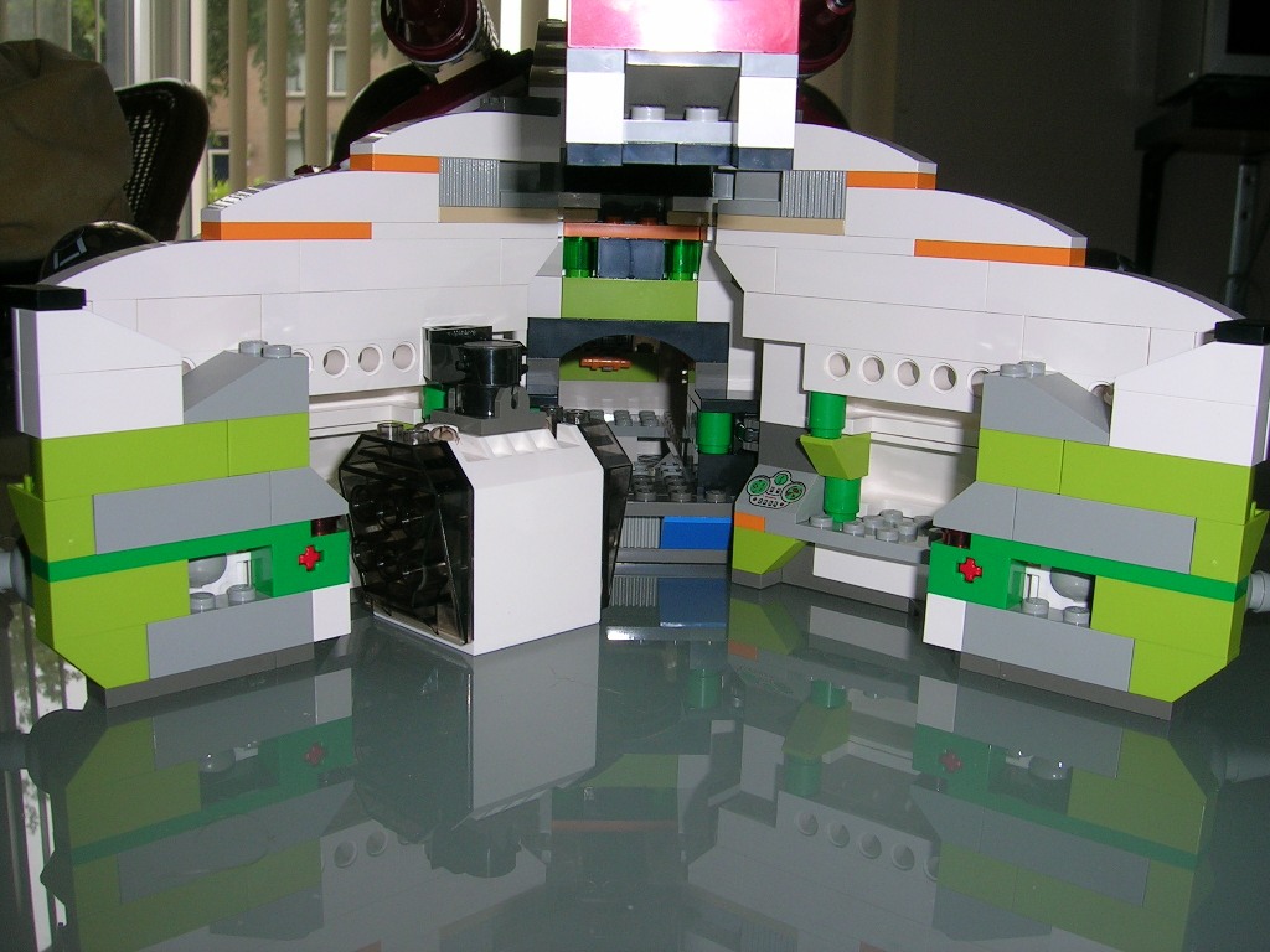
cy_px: 476
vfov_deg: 40.7
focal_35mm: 35
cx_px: 635
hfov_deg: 52.6
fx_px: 1284
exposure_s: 1/60.1
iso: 50
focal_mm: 5.4
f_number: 4.8
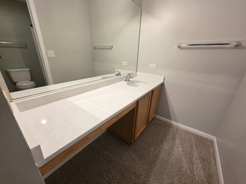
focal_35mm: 13
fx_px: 92
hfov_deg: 106.2
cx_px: 123
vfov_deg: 89.9
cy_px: 92
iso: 160
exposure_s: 1/60
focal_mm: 2.2
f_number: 1.9
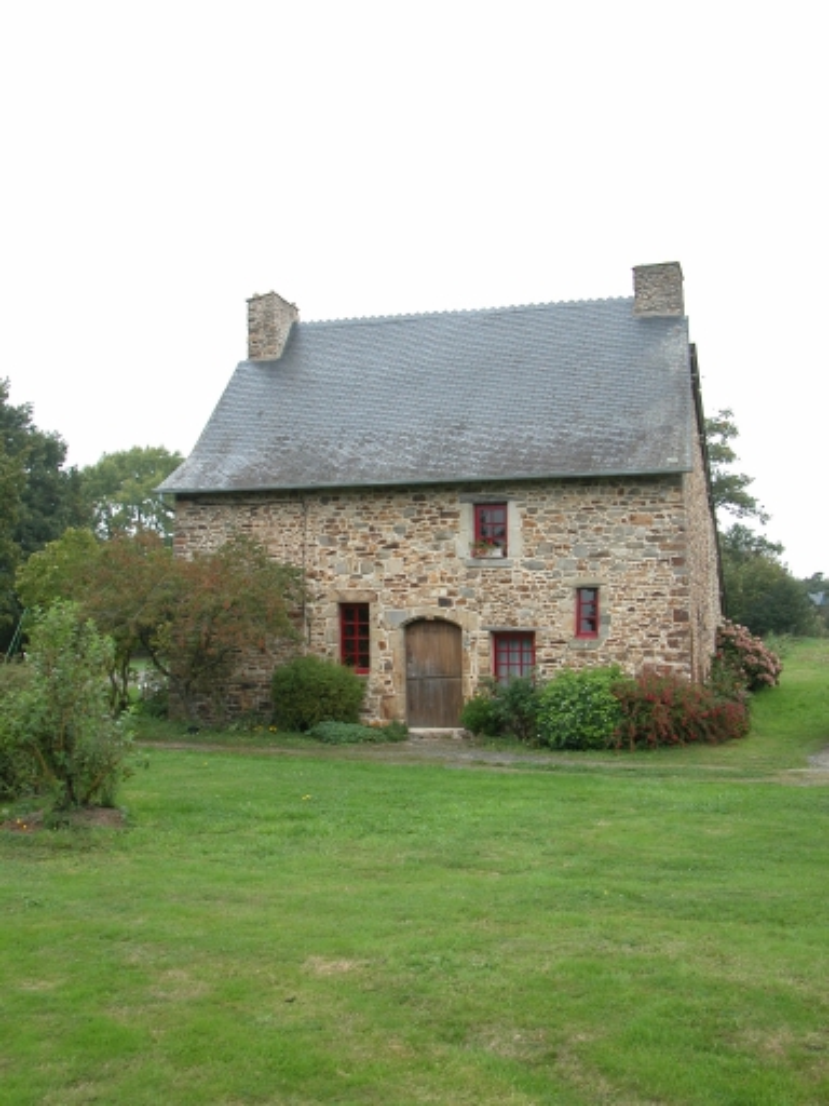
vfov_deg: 52.6
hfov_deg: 40.7
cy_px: 553
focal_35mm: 35
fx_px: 1118
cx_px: 414
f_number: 4
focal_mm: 8.9
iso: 100
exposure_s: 1/107
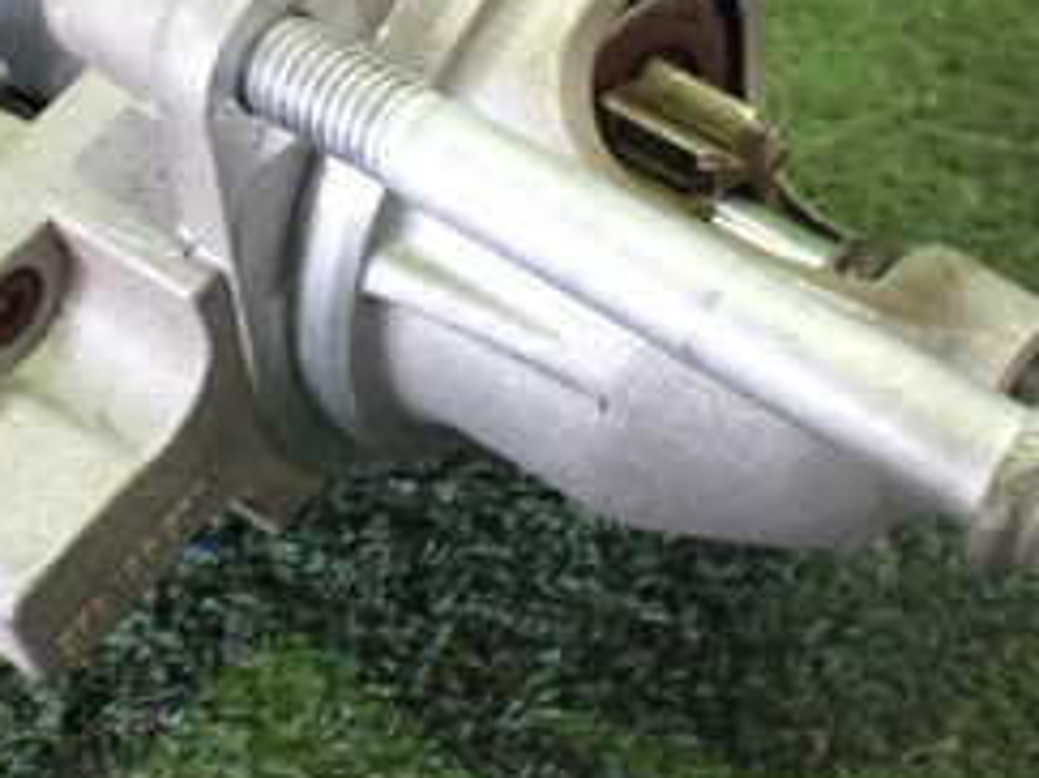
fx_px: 2220
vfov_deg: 19.5
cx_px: 269
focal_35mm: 74
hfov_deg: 26.0
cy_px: 56
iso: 800
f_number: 2.3
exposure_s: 1/50
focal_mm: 5.4
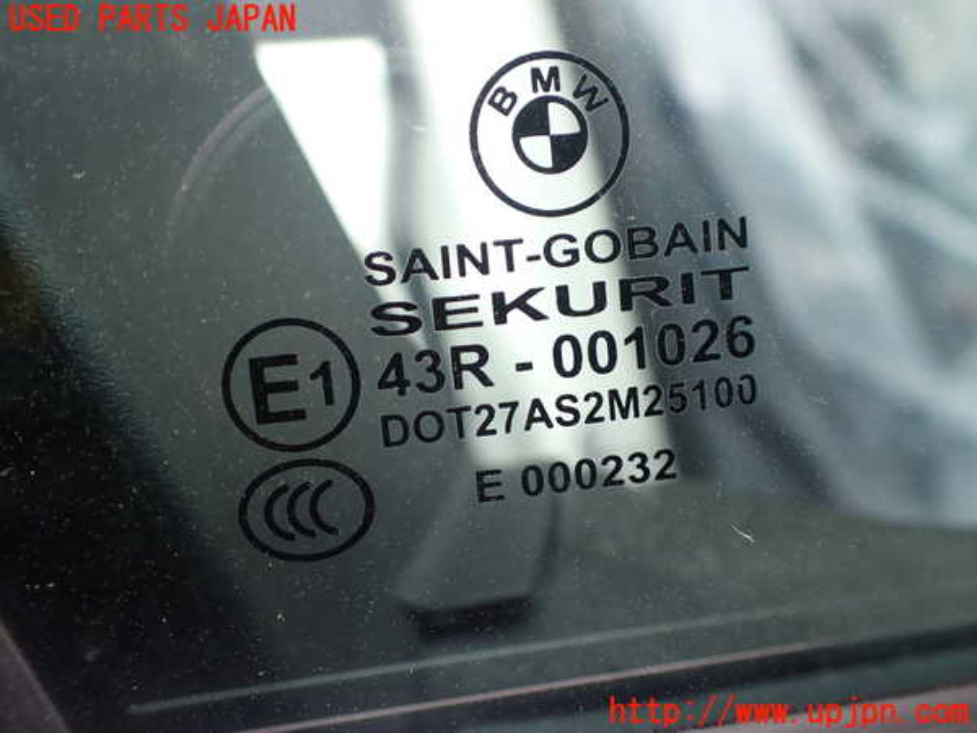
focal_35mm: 30
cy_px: 366
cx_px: 488
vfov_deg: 46.8
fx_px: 847
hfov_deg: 60.0
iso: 100
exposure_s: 1/125
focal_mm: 5.4
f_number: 2.3
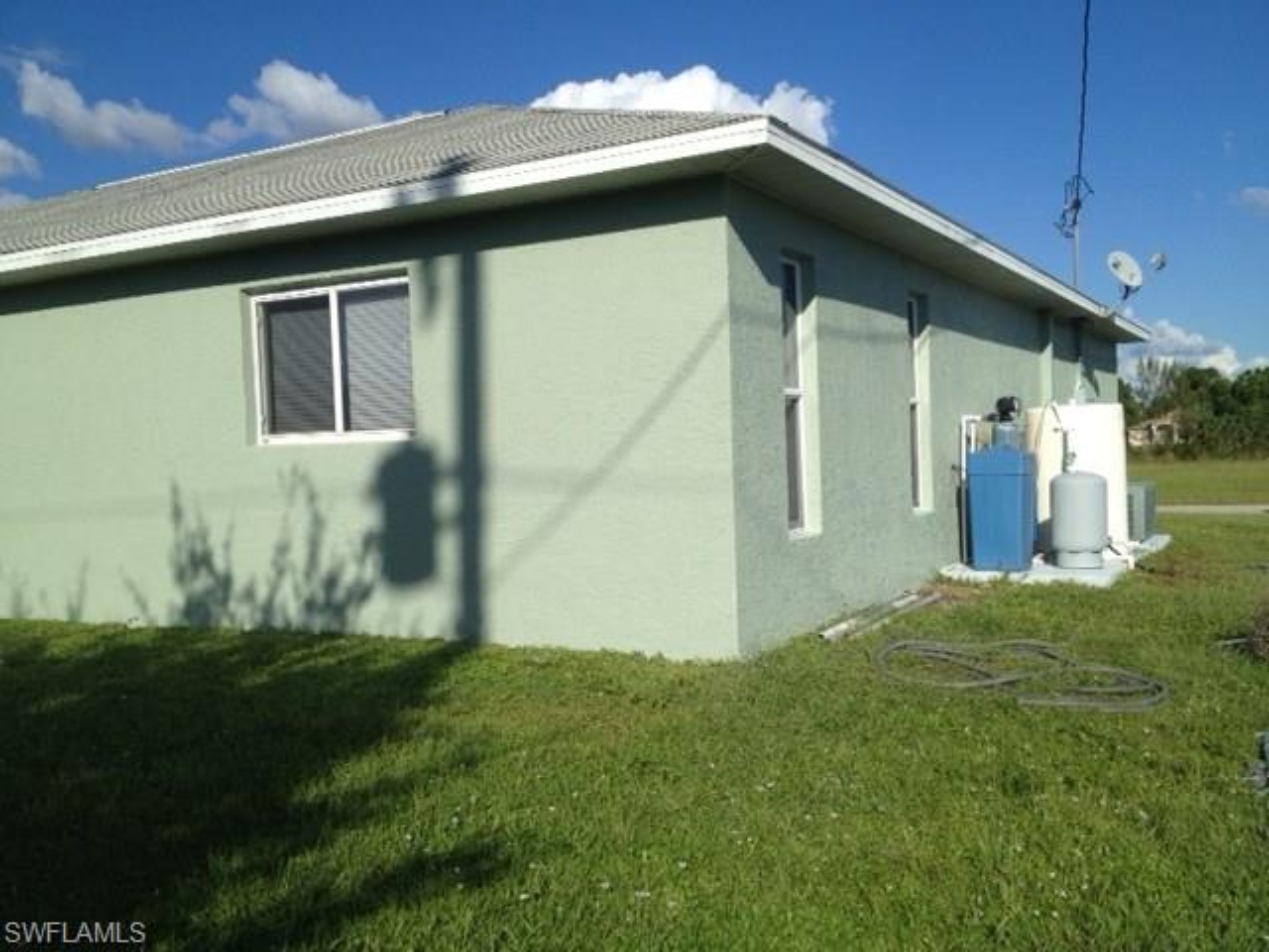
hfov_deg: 52.6
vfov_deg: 40.7
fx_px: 1283
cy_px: 476
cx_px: 634
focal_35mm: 35
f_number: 2.4
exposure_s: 1/2762
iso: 50
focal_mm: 4.28
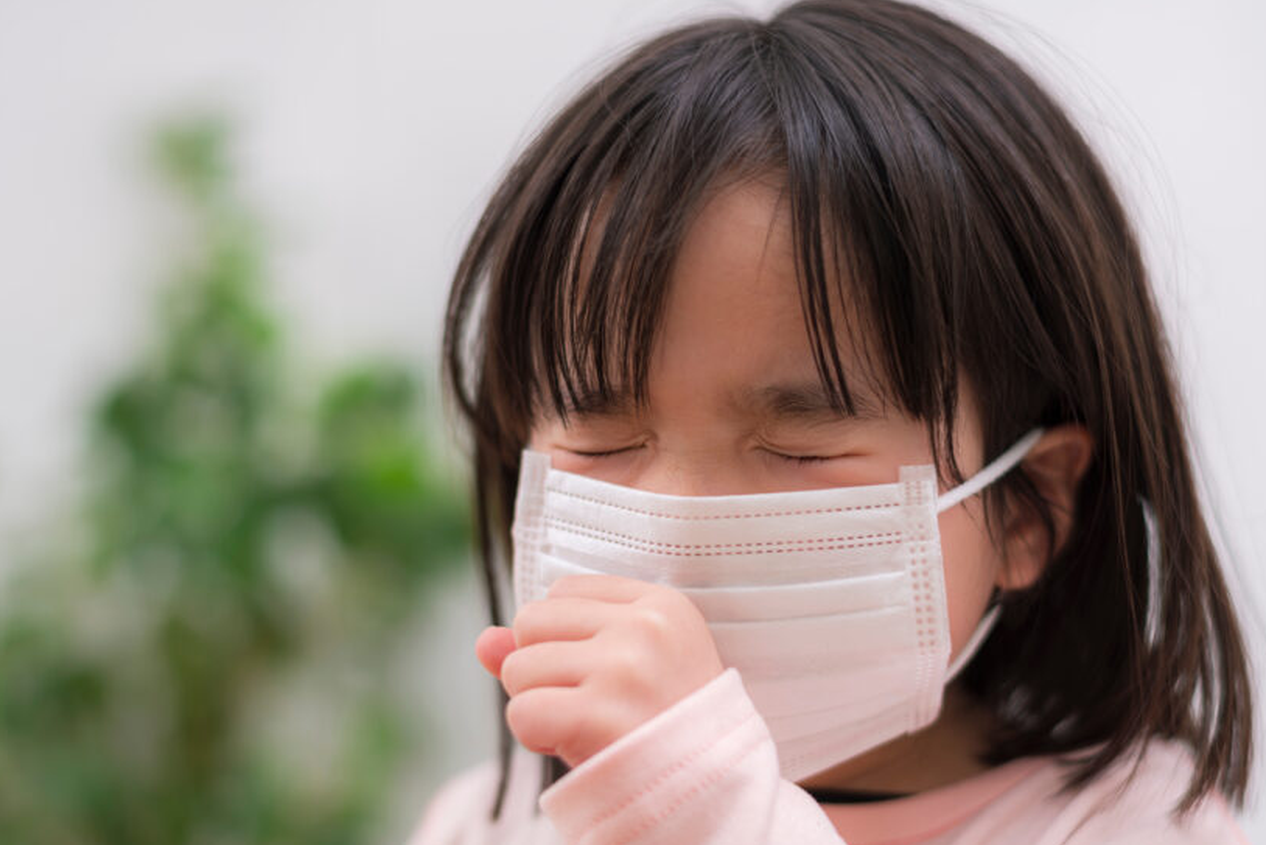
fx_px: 2567
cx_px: 692
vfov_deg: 18.7
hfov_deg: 27.7
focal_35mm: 73
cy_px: 465
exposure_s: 1/250
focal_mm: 58
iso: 100
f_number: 2
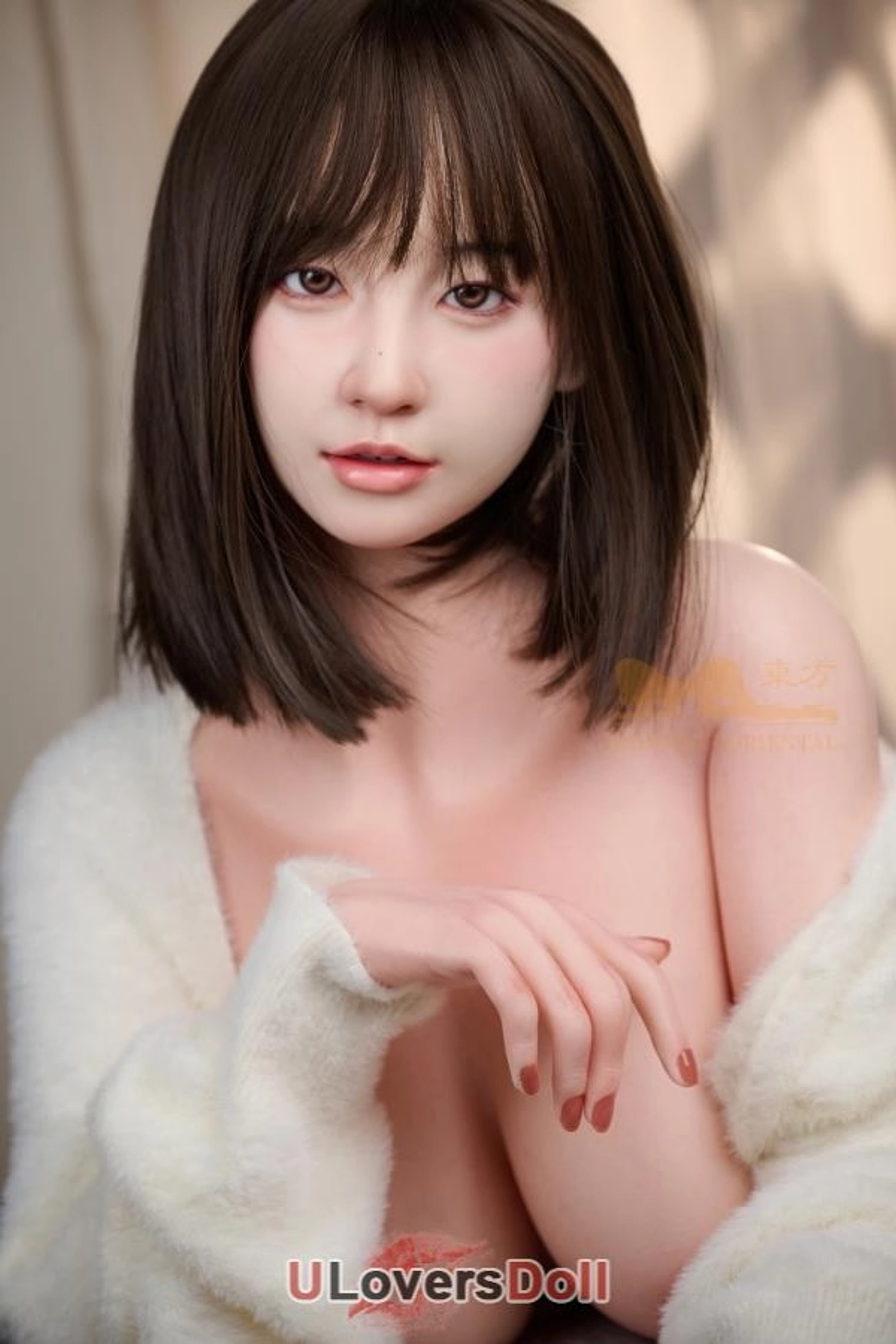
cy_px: 672
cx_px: 448
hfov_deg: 11.9
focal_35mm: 115
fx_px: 4293
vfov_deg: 17.8
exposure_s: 1/125
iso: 250
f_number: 5
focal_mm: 115
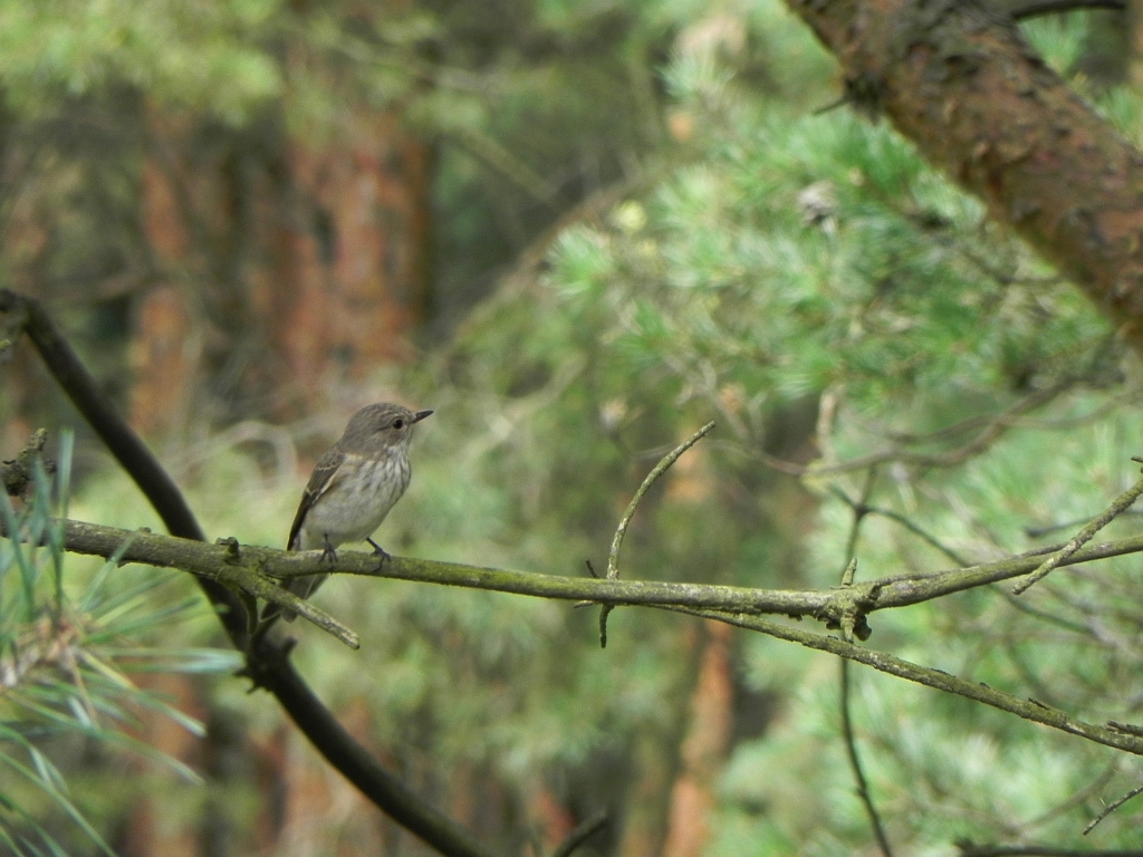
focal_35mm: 678
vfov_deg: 2.2
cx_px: 572
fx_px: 22387
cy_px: 428
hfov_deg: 2.9
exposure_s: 1/61.3
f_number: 8
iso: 174
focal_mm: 120
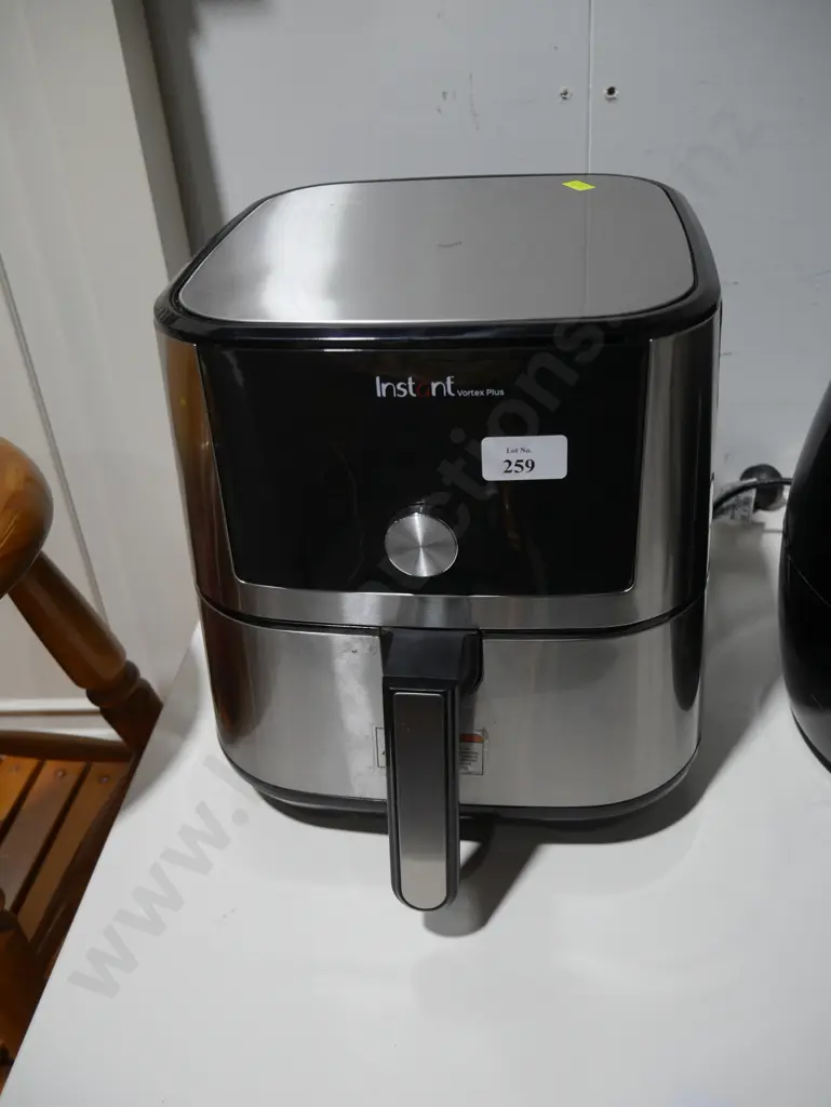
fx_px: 959
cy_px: 554
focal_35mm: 30
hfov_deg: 46.8
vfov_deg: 59.9
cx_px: 416
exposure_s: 1/125
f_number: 3.6
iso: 200
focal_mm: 15
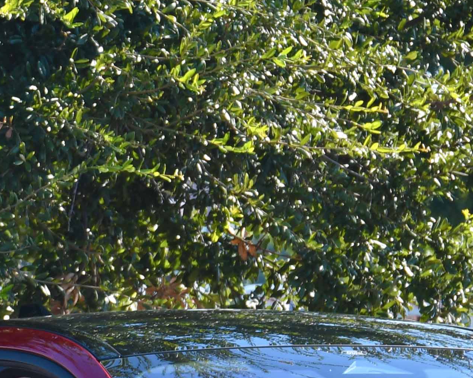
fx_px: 5965
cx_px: -359
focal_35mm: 426
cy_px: 331
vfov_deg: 3.6
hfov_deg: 4.5
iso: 100
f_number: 7.1
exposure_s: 1/200
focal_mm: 70
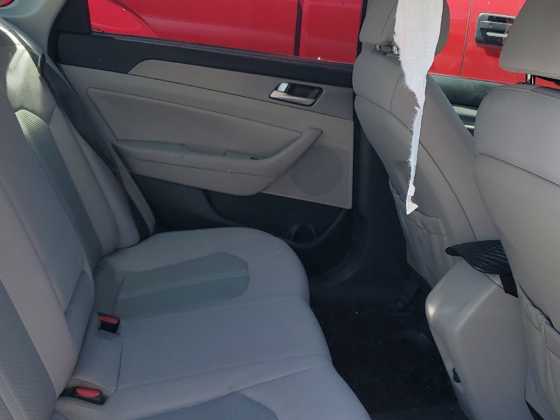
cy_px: 233
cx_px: 291
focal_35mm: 42
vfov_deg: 34.3
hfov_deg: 44.8
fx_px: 680
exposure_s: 1/588
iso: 50
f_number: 1.5
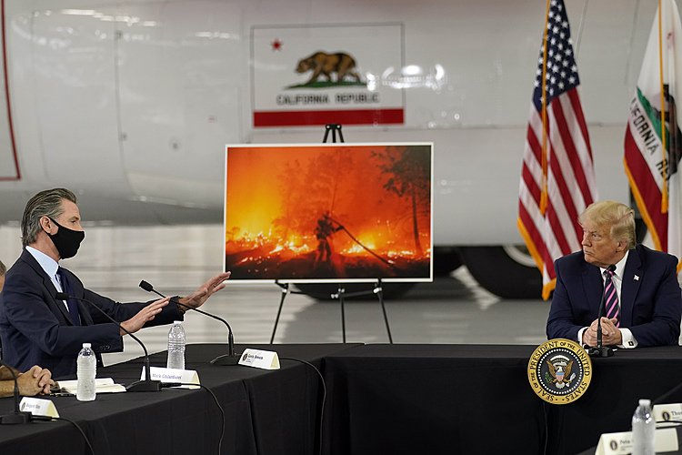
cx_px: 341
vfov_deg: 6.2
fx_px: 4205
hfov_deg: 9.3
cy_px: 228
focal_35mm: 222
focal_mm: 222
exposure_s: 1/640
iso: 3200
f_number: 5.6
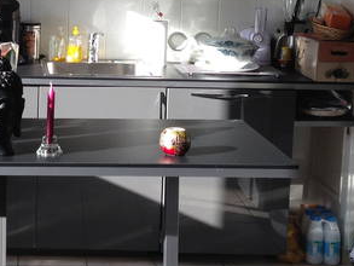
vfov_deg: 16.5
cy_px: 69
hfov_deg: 21.4
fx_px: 911
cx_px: 25
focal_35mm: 89
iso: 50
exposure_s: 1/149
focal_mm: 4.12
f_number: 2.4
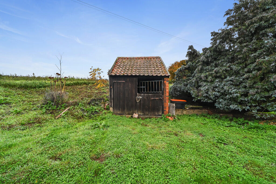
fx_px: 107
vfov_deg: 81.1
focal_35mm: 14
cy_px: 92
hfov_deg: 104.3
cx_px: 138
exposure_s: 1/160
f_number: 8
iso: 500
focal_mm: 14
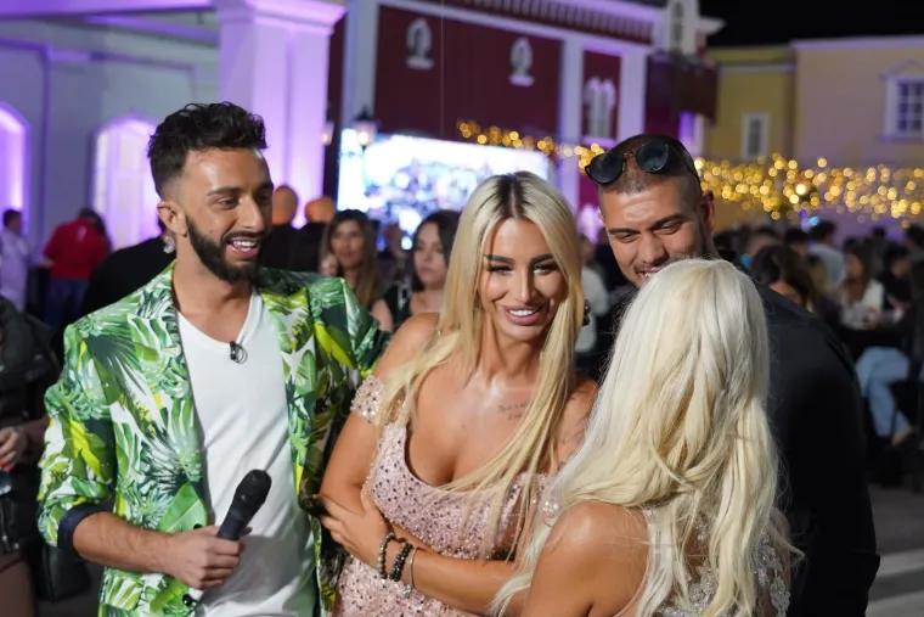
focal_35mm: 69
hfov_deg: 29.2
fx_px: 1771
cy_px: 308
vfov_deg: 19.7
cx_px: 462
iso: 2000
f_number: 4
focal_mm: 46
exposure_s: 1/200
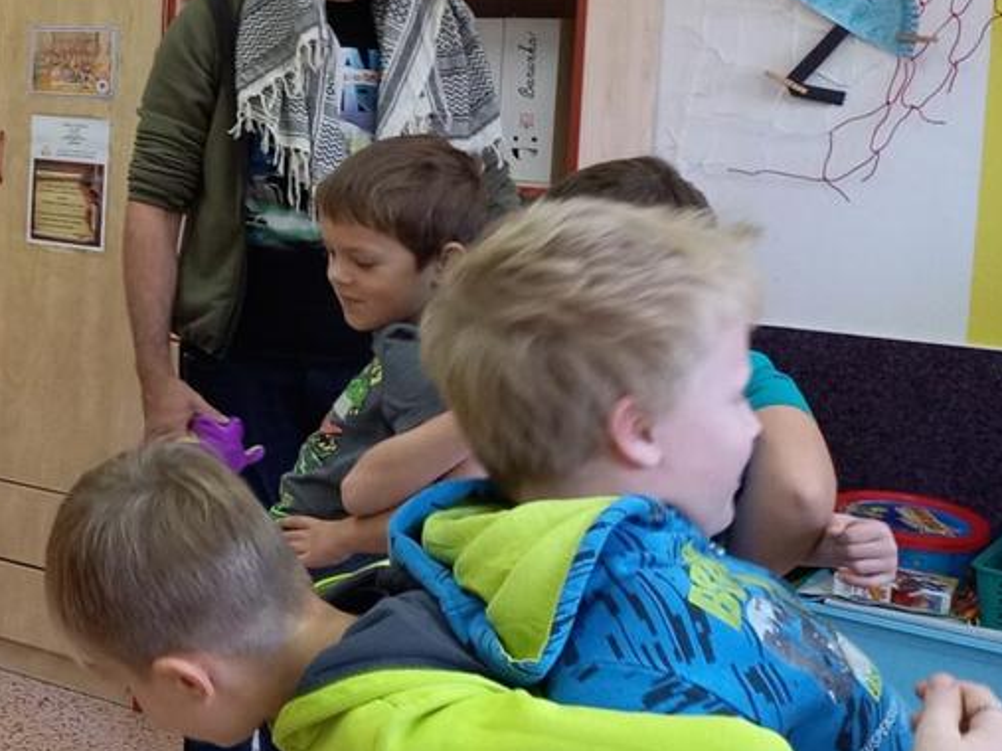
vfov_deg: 22.1
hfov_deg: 25.2
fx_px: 1910
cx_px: -312
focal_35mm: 66
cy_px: 233
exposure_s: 1/50
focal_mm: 4.65
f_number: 1.8
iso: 200
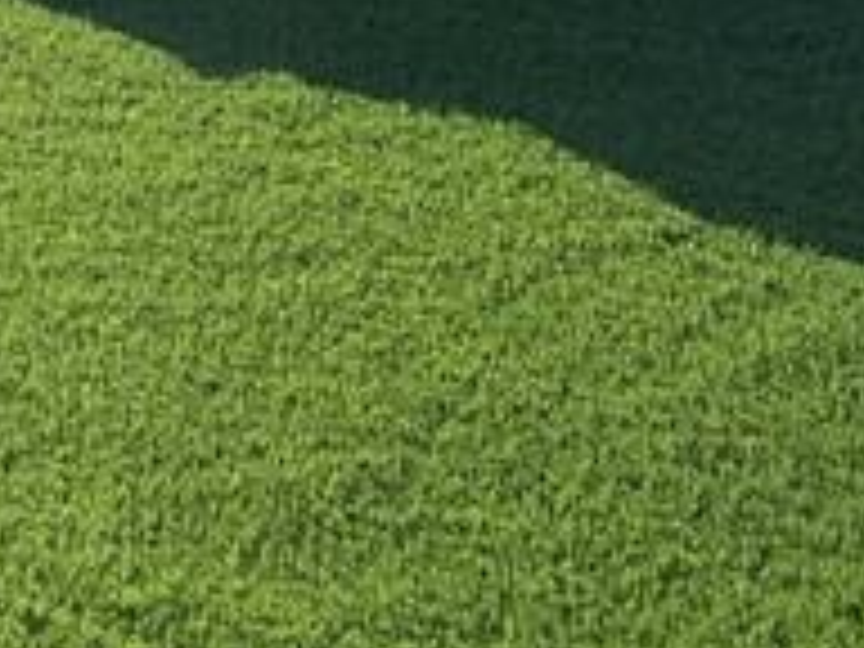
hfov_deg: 13.8
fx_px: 3469
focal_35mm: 139
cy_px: -1017
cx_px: 1058
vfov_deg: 9.3
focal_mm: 5.1
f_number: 1.6
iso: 32
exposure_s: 1/5618
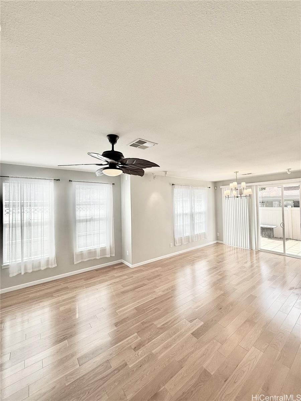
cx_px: 150
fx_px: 162
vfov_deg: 102.1
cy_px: 200
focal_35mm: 14
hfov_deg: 85.7
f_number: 2.2
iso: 50
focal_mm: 2.22
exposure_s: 1/252
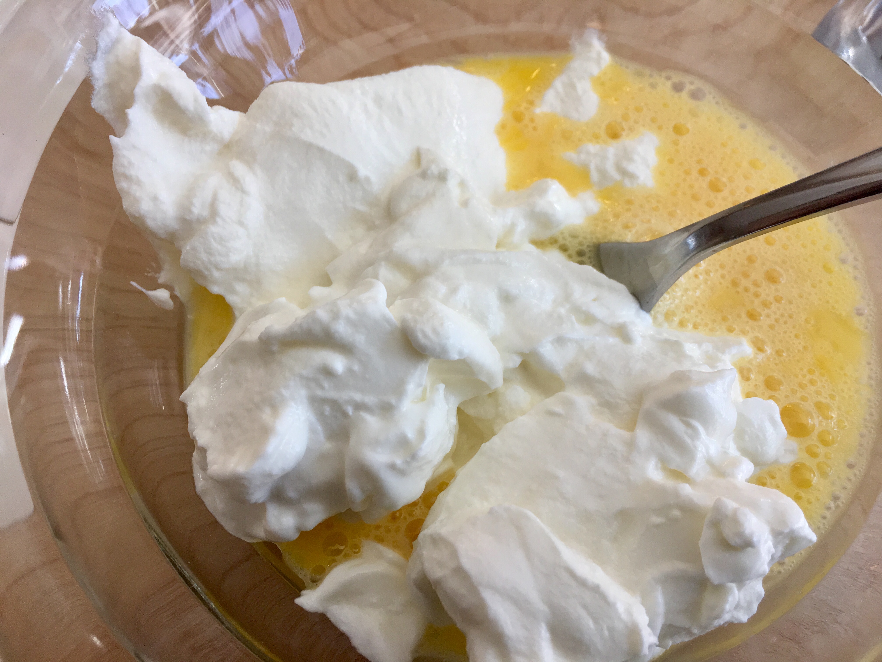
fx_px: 739
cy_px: 331
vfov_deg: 48.2
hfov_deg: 61.7
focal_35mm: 29
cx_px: 441
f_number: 2.2
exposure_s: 1/120
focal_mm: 4.15
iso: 40
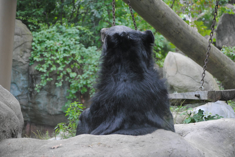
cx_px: 118
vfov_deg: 12.2
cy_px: 78
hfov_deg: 18.2
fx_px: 735
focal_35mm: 112
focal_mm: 75
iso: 400
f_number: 4.2
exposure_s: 1/80
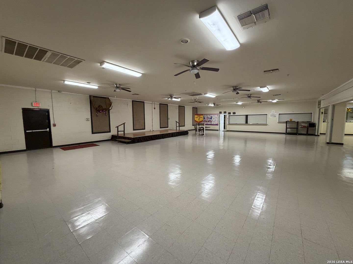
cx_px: 176
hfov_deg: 102.1
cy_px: 132
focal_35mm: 14
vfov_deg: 85.7
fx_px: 143
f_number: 2.2
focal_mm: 2.22
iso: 320
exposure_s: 1/120
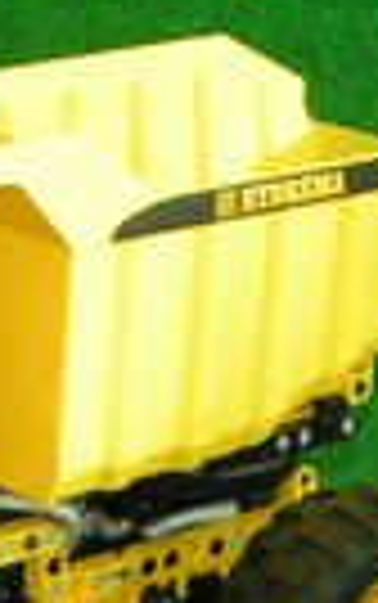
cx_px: 230
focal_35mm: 192
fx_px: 3158
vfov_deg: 10.8
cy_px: 549
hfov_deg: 6.8
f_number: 2.8
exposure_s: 1/25
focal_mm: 5.8
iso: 200
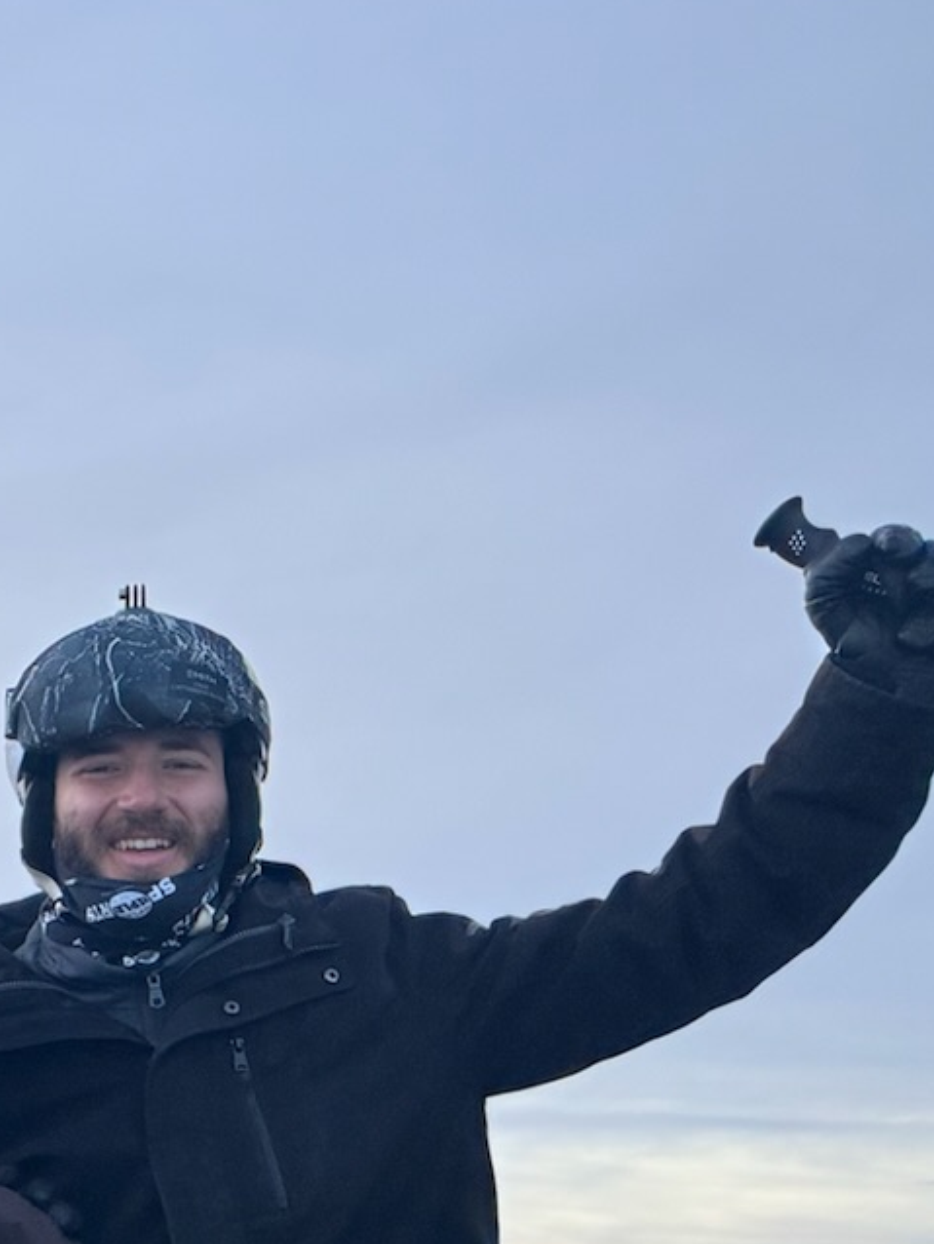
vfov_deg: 24.7
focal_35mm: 77
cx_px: -1024
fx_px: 2768
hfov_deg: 15.0
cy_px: 1067
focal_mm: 6.76
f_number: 1.78
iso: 200
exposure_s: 1/77
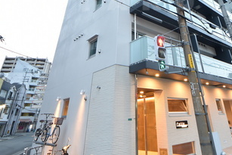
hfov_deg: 70.3
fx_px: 161
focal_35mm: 25
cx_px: 145
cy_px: 2
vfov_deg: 44.1
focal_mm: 8
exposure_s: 1/13
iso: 640
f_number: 4.5
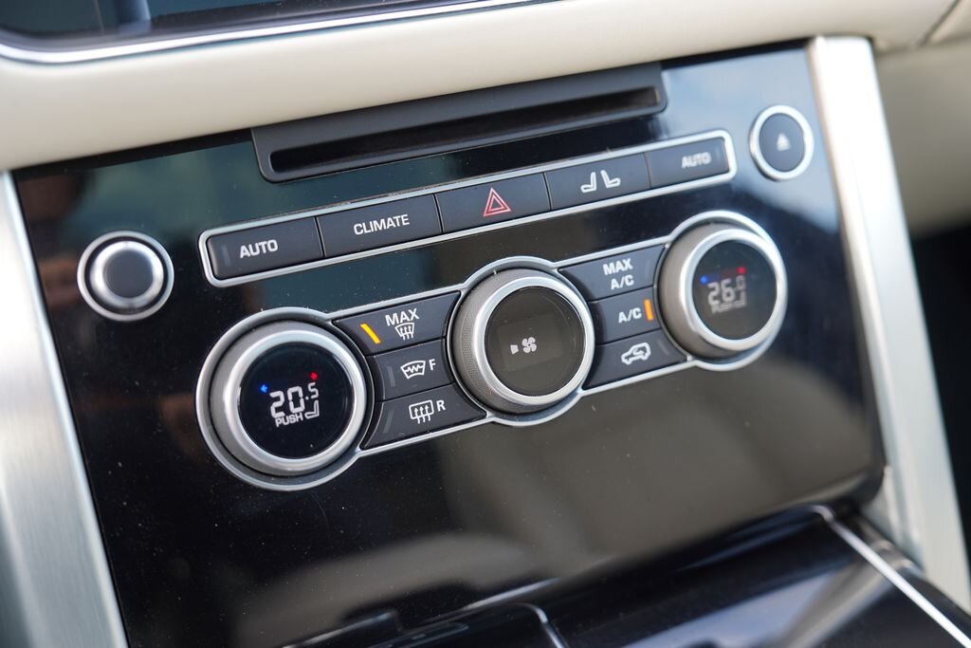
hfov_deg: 48.5
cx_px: 486
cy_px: 324
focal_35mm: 40
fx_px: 1079
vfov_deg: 33.4
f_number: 3.2
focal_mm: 40
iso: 125
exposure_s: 1/30
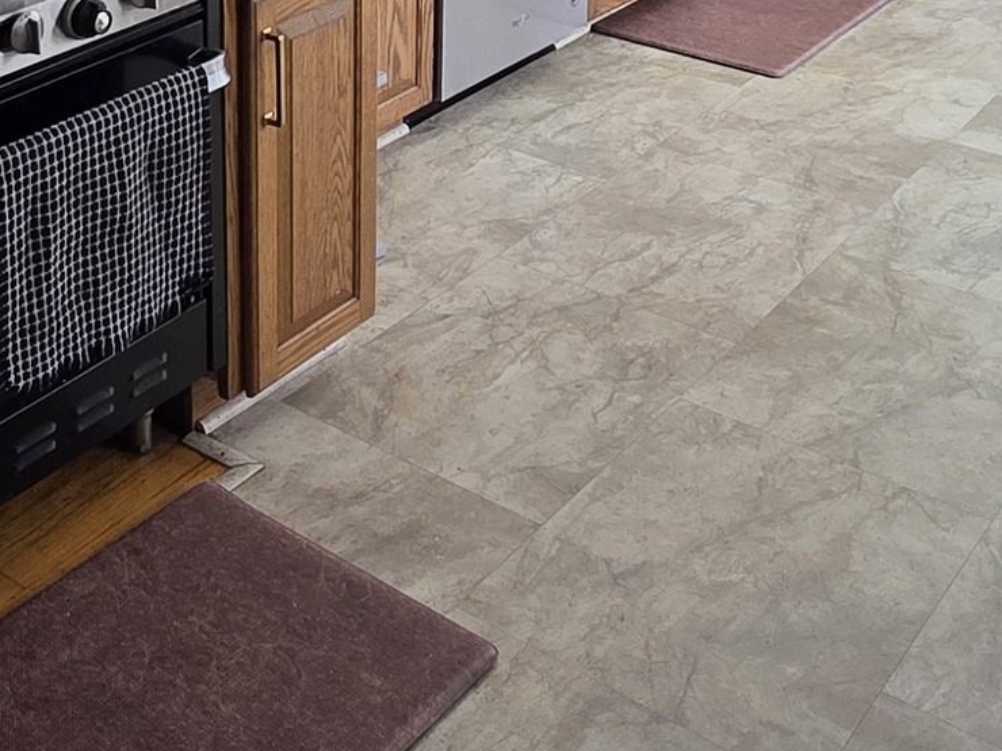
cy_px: -246
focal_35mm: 54
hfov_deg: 35.2
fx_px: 1563
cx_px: 324
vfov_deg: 23.6
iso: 100
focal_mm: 2.2
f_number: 1.9
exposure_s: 1/120
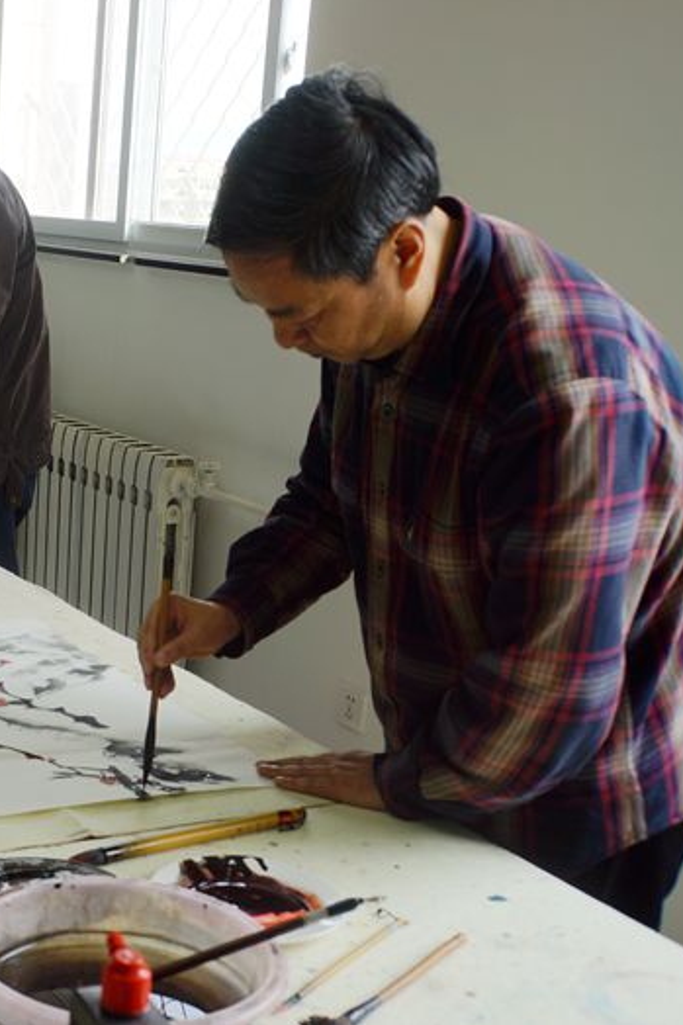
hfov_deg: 23.1
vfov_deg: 36.3
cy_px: 508
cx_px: -72
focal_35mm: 55
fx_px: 1566
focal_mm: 24
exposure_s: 1/80
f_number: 5
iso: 100
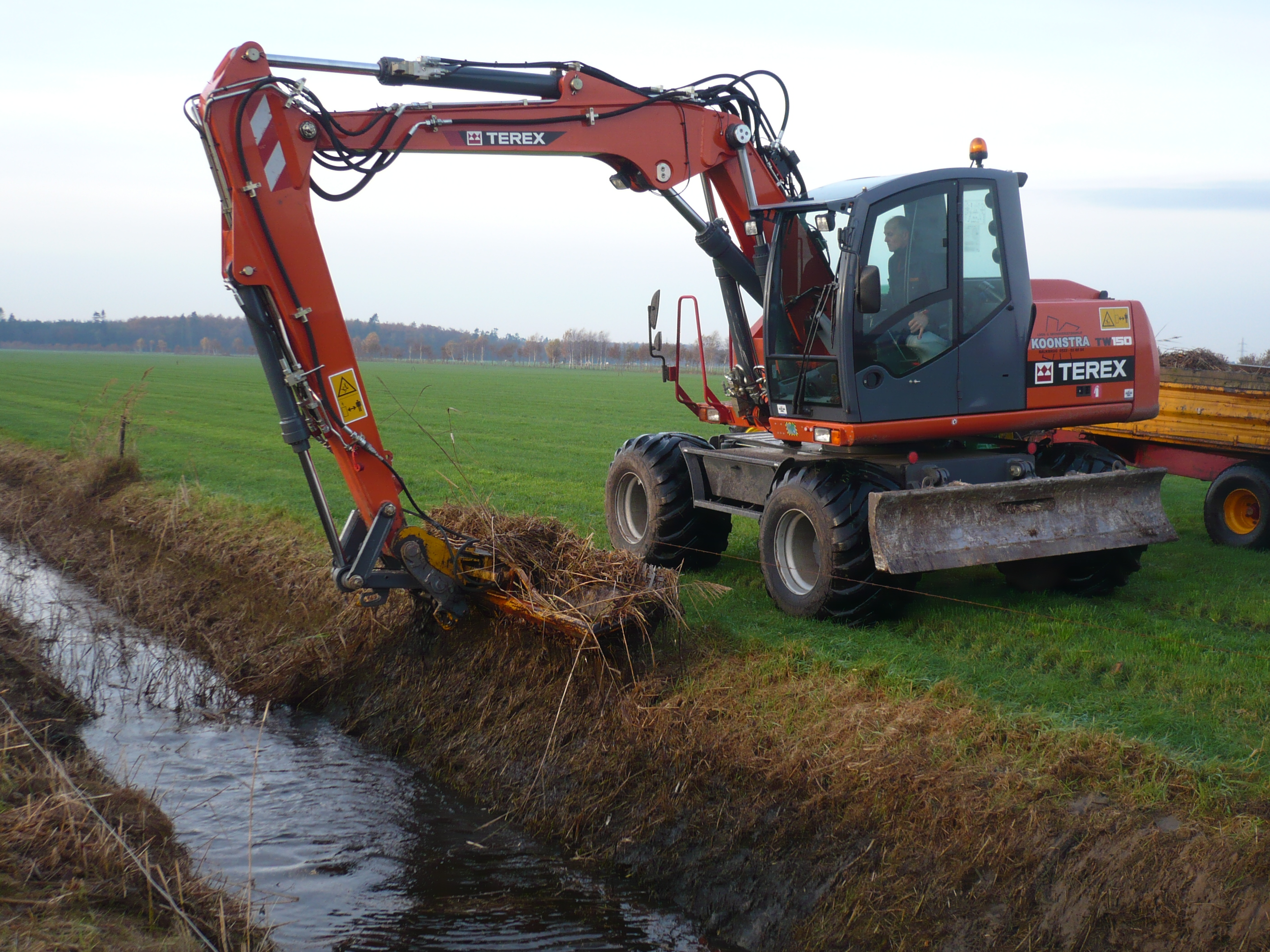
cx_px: 635
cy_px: 476
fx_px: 1651
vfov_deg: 32.2
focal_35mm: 45
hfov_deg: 42.1
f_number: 3.2
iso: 100
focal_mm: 7.5
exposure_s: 1/125
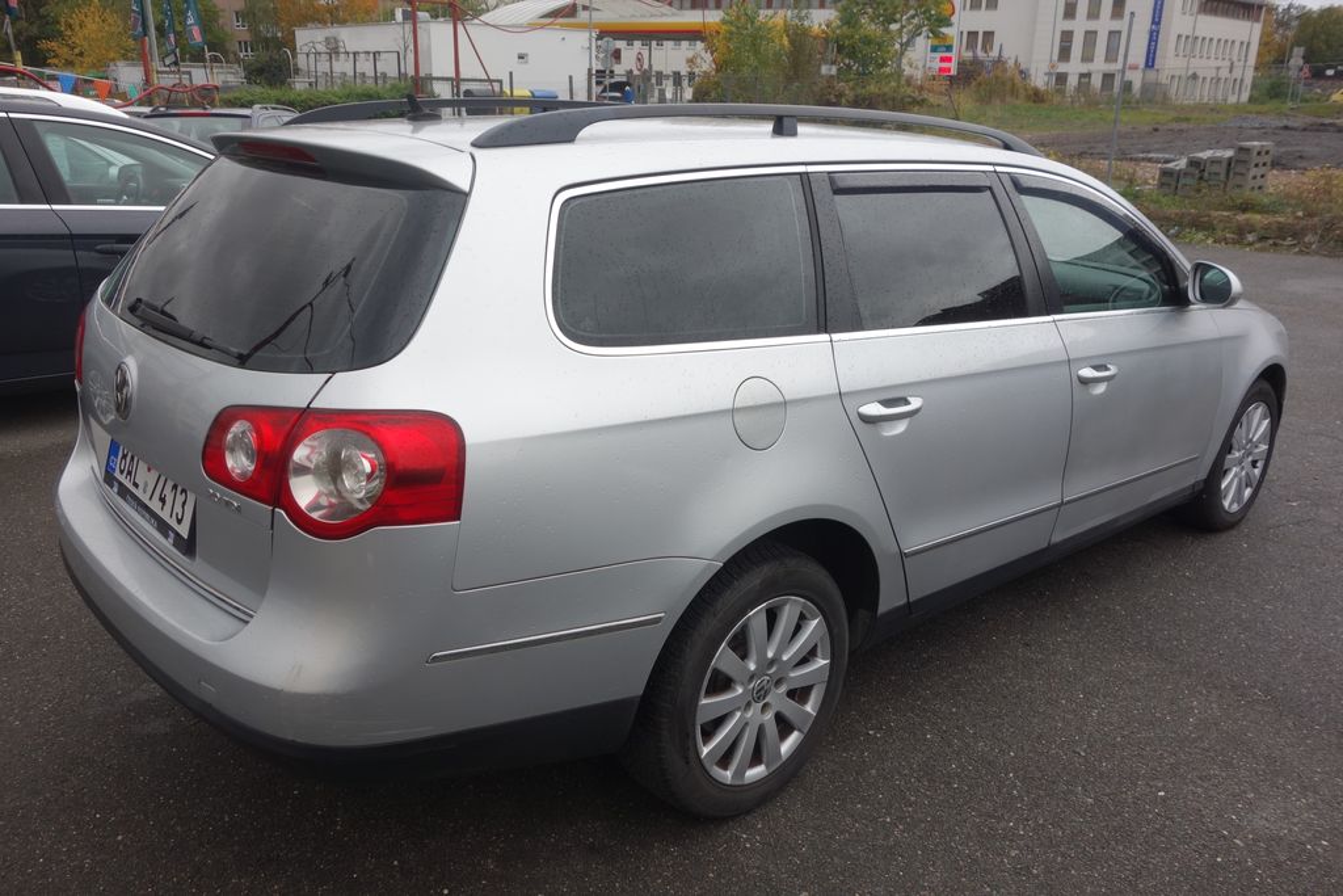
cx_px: 672
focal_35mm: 28
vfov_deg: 46.4
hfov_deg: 65.5
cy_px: 448
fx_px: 1045
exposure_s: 1/100
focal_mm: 10.4
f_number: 5.6
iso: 125
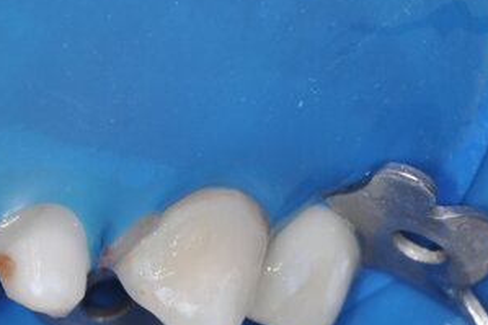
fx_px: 5527
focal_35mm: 408
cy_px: 362
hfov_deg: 5.0
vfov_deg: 3.4
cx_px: -89
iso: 200
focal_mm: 90
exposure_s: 1/200
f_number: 32
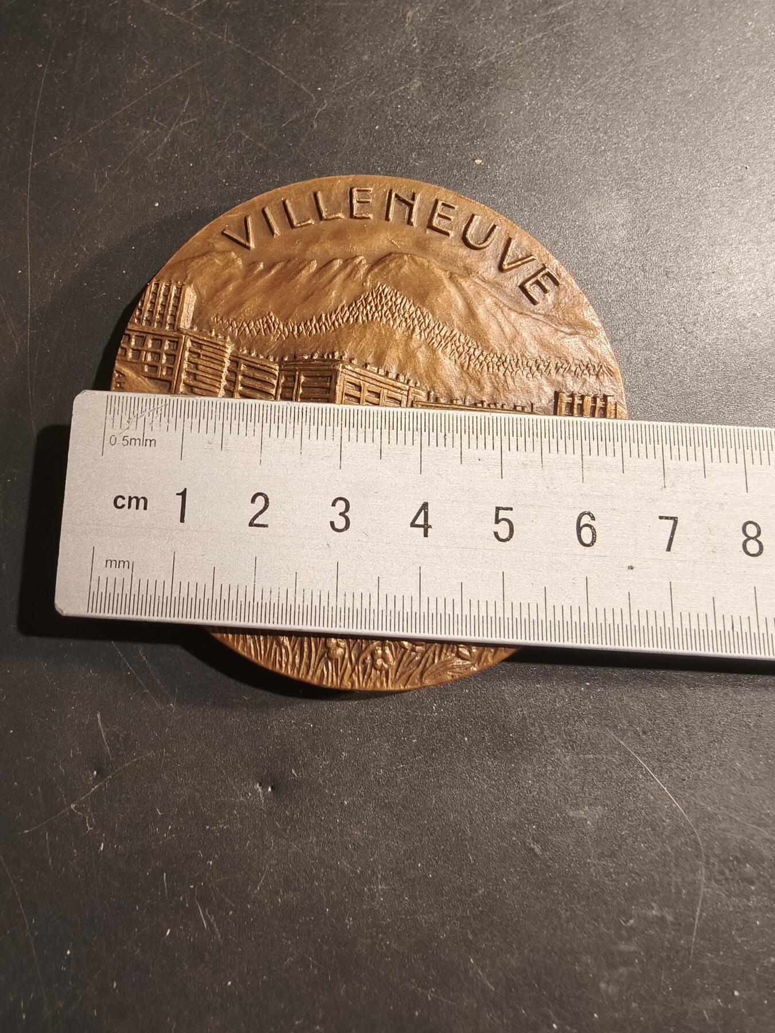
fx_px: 687
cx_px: 388
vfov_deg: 73.9
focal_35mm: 23
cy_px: 516
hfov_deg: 58.9
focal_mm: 2.32
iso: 160
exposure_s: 1/56
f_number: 2
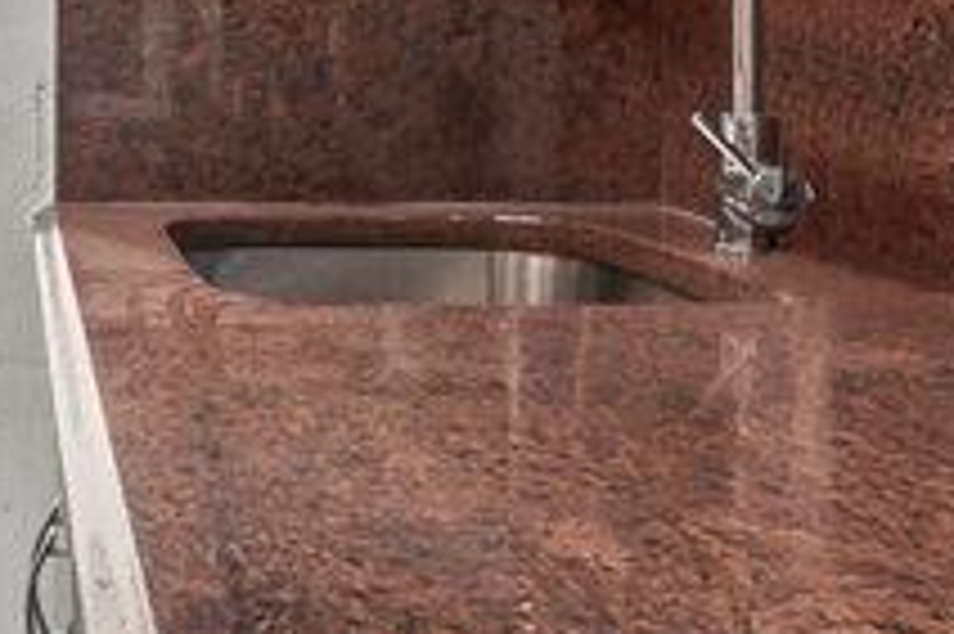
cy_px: 34
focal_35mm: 66
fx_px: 1748
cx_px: -9
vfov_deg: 20.1
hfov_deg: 28.6
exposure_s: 1/6
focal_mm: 14
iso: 800
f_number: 8
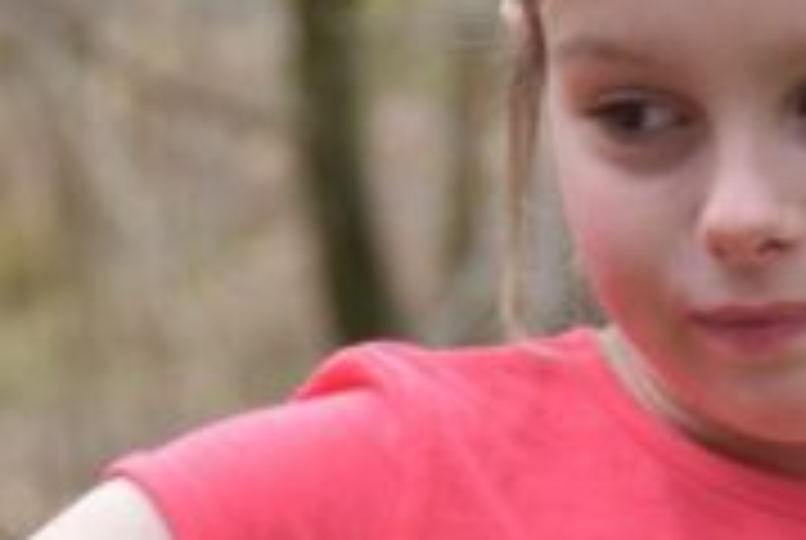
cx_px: 761
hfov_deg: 5.0
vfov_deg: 3.3
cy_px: 196
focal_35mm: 412
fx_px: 9239
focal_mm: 82
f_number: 7.1
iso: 400
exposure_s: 1/200
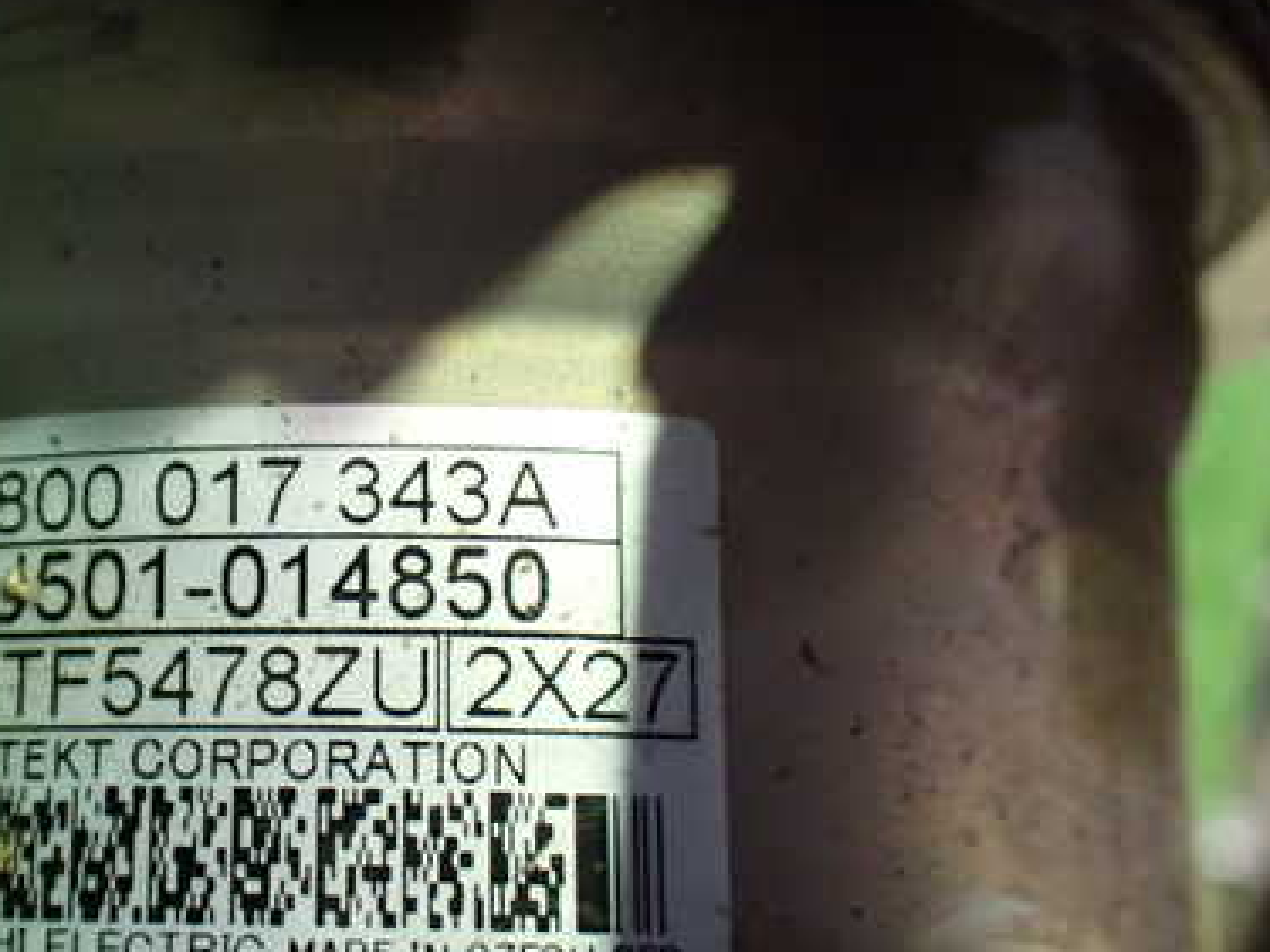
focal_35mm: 48
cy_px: 525
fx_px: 1760
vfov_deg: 30.2
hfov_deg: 38.3
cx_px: 268
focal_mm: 5.4
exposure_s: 1/30
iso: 800
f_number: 2.3
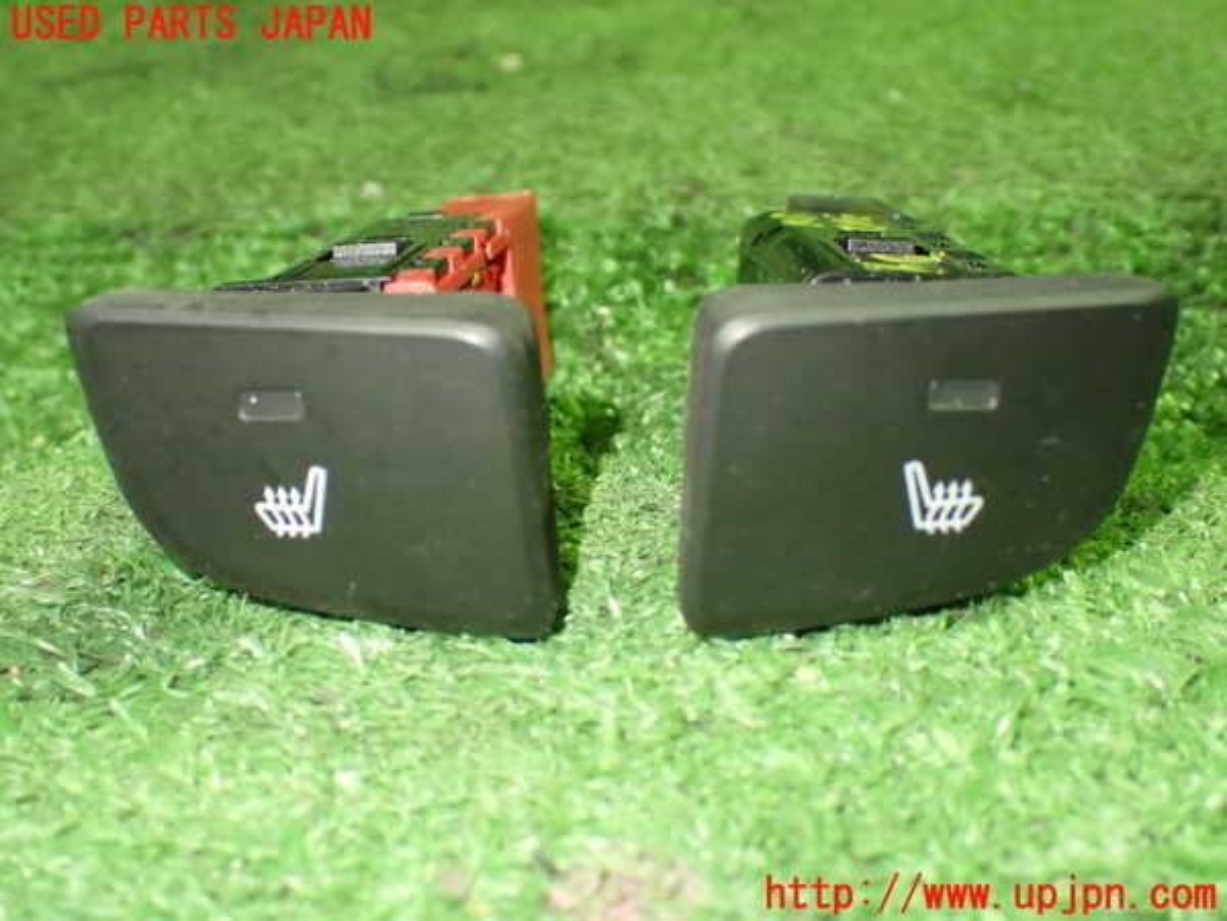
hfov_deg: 42.9
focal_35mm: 44
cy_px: 460
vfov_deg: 32.9
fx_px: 1560
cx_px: 614
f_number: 2.9
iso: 1250
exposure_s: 1/40
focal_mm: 7.84
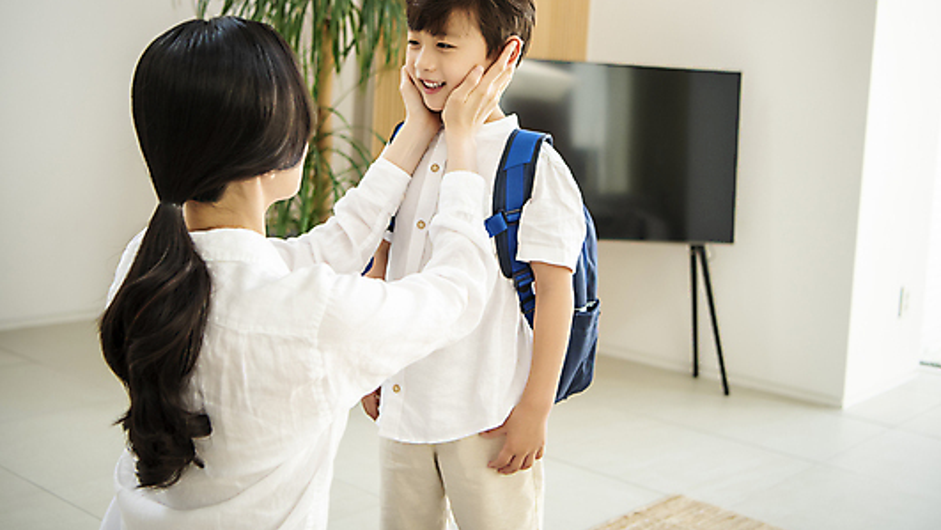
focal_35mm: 45
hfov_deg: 45.4
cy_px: 186
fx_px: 1123
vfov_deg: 26.4
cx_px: 447
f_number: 2.8
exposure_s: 1/125
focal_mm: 38
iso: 500
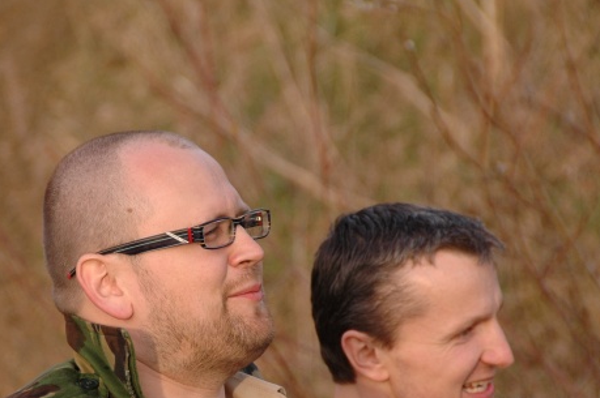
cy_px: 292
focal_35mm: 523
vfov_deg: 2.6
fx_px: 8707
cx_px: 222
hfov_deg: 3.9
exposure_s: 1/320
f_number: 5.6
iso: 320
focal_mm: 200
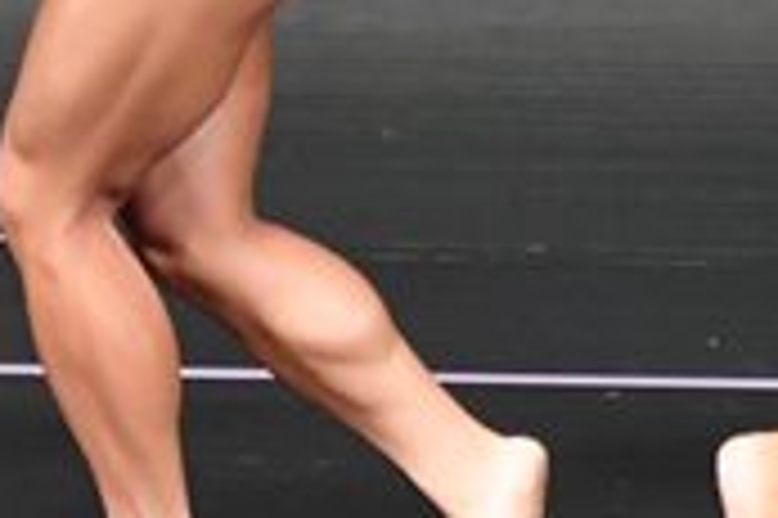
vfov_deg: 1.0
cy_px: -144
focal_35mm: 1341
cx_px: -70
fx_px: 28952
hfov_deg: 1.5
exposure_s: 1/400
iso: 5000
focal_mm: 200
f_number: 5.6
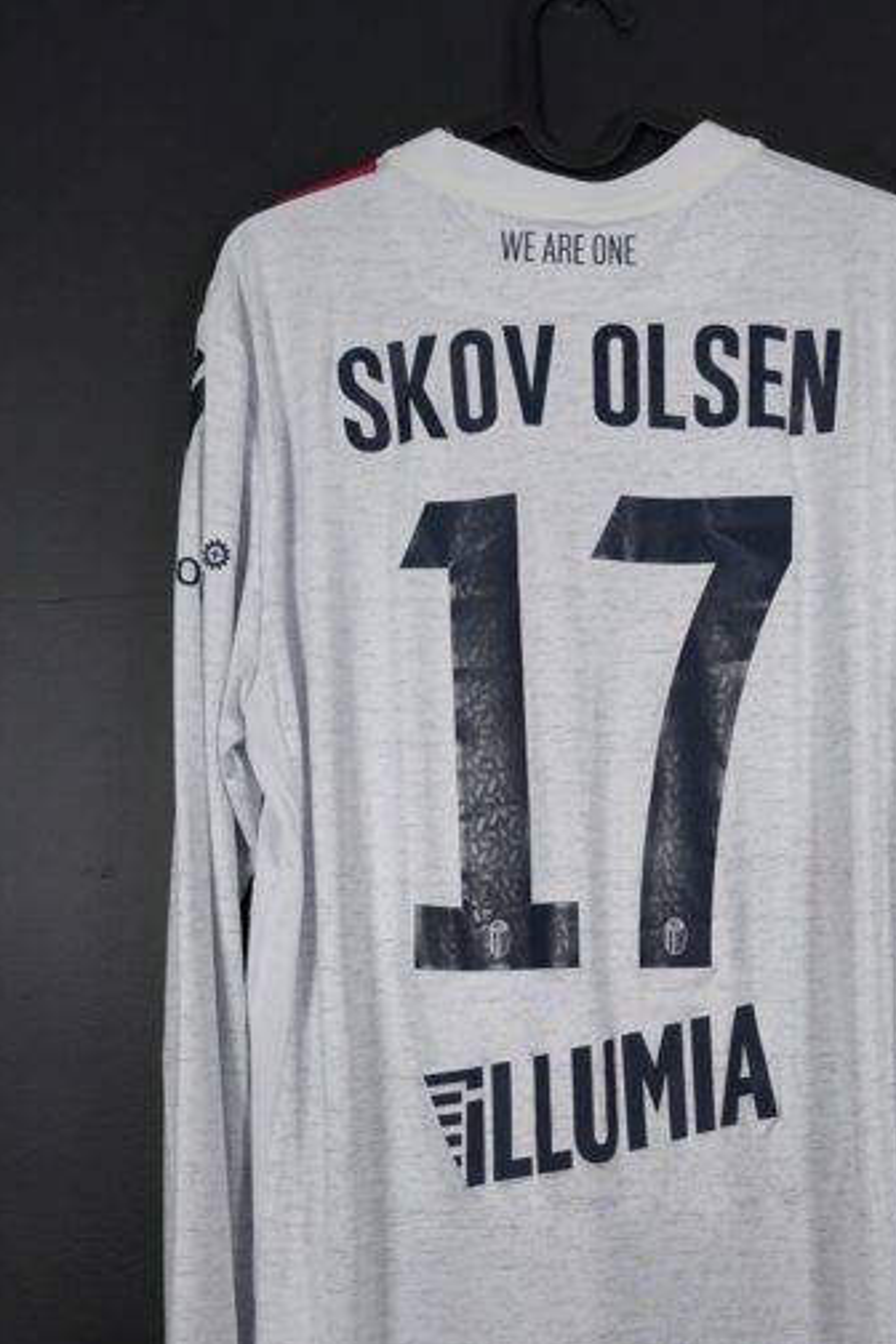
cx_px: 603
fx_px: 1419
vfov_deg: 48.8
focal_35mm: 38
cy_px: 1000
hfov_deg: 34.7
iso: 400
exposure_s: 1/160
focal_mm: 6.57
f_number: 1.6
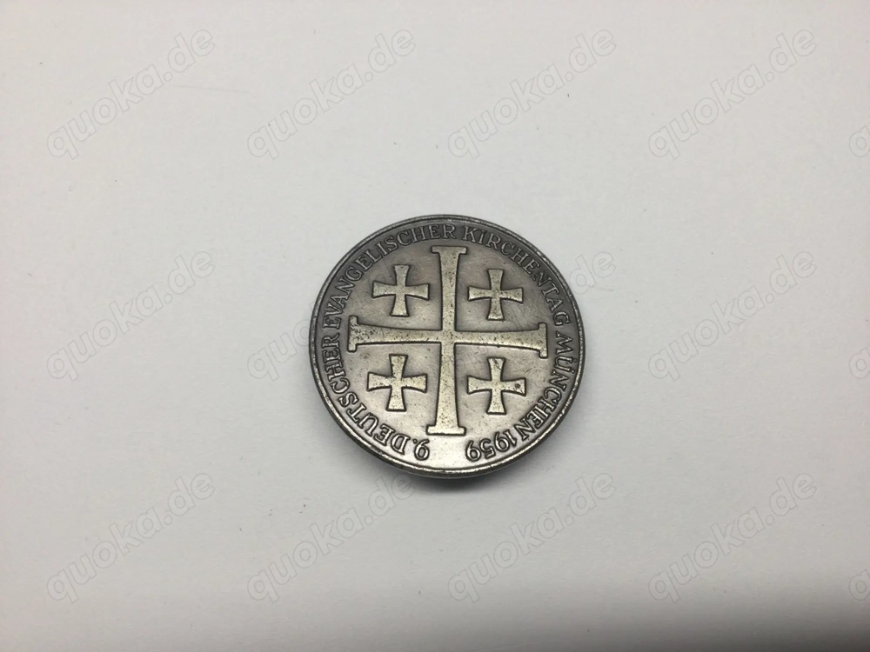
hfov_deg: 58.4
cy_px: 326
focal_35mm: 31
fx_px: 779
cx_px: 435
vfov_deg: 45.4
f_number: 2.4
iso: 32
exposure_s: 1/50
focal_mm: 3.3
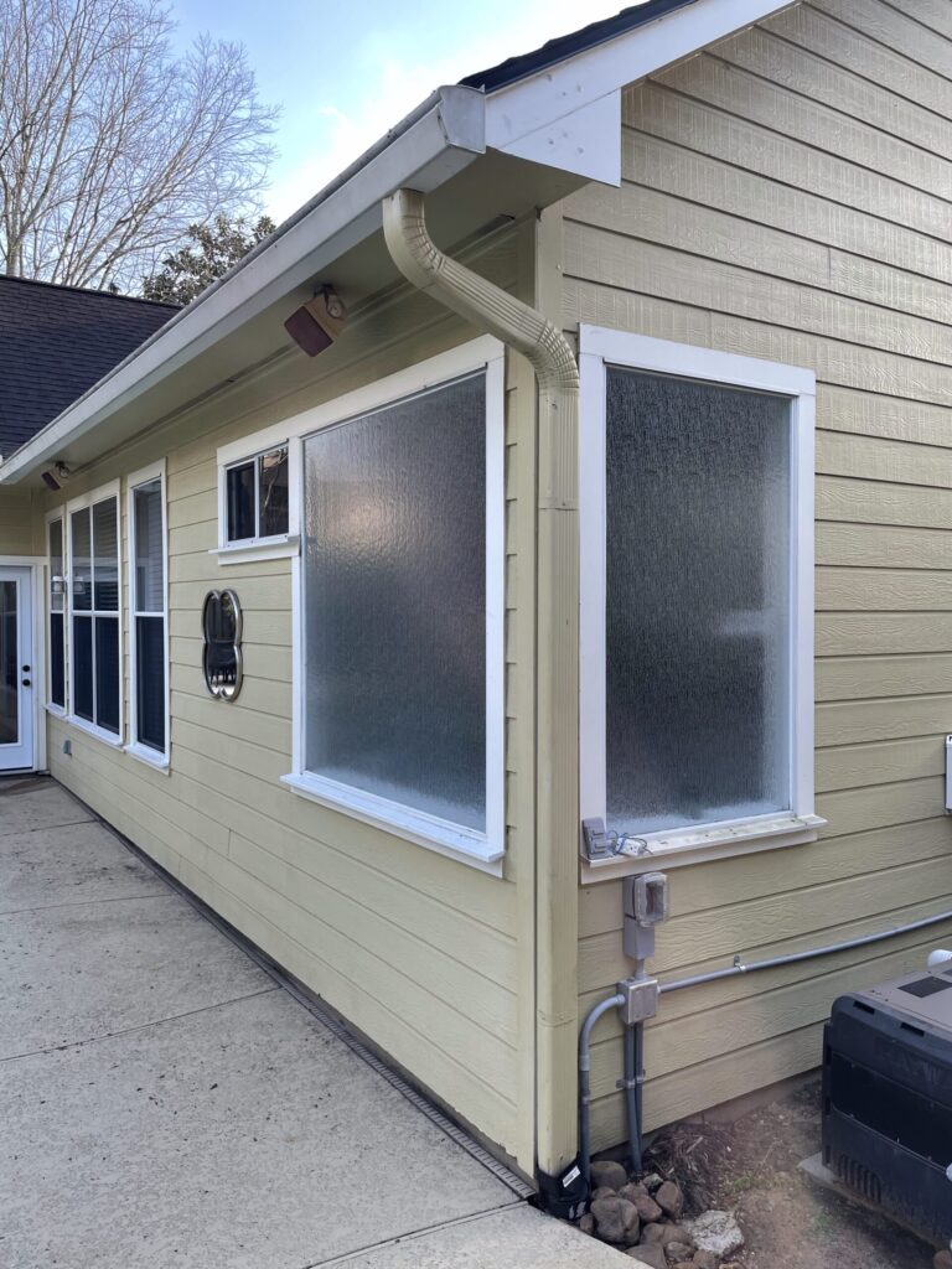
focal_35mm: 26
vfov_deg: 67.3
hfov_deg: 53.1
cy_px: 634
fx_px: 953
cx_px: 476
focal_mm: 4.2
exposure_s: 1/234
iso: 32
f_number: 1.6
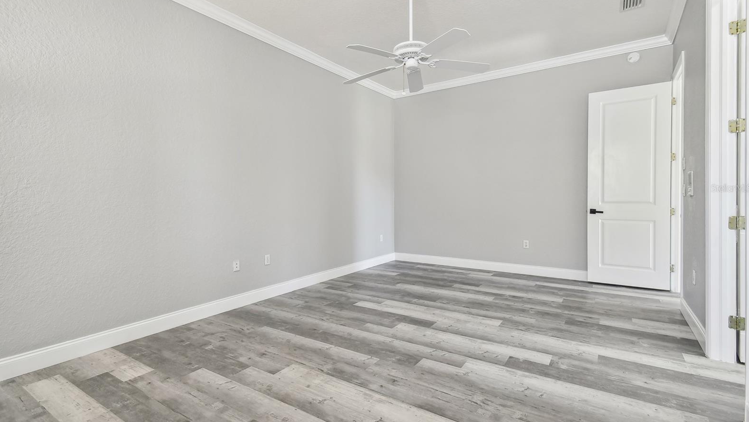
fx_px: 318
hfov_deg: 99.4
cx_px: 372
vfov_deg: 66.9
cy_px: 188
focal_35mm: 16
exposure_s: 1/3.33
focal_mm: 10
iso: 100
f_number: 7.1
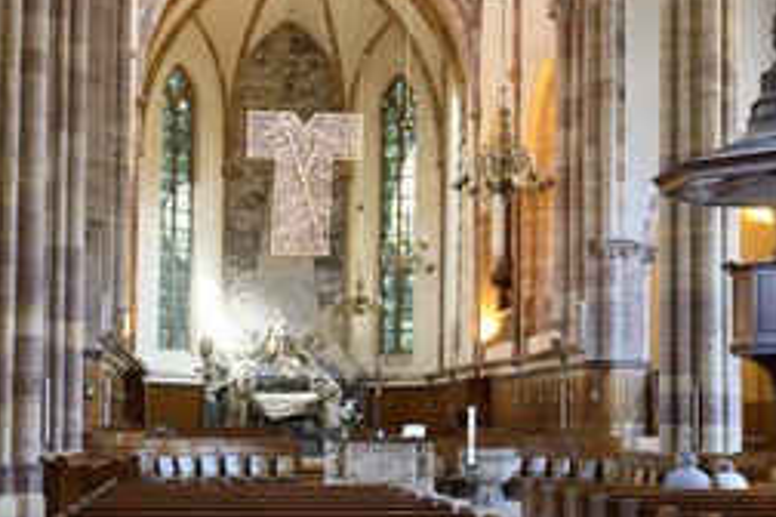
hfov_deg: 33.4
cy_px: 292
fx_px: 1293
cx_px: 394
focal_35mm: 60
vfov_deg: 22.6
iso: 1600
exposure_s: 1/20
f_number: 6.3
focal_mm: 36
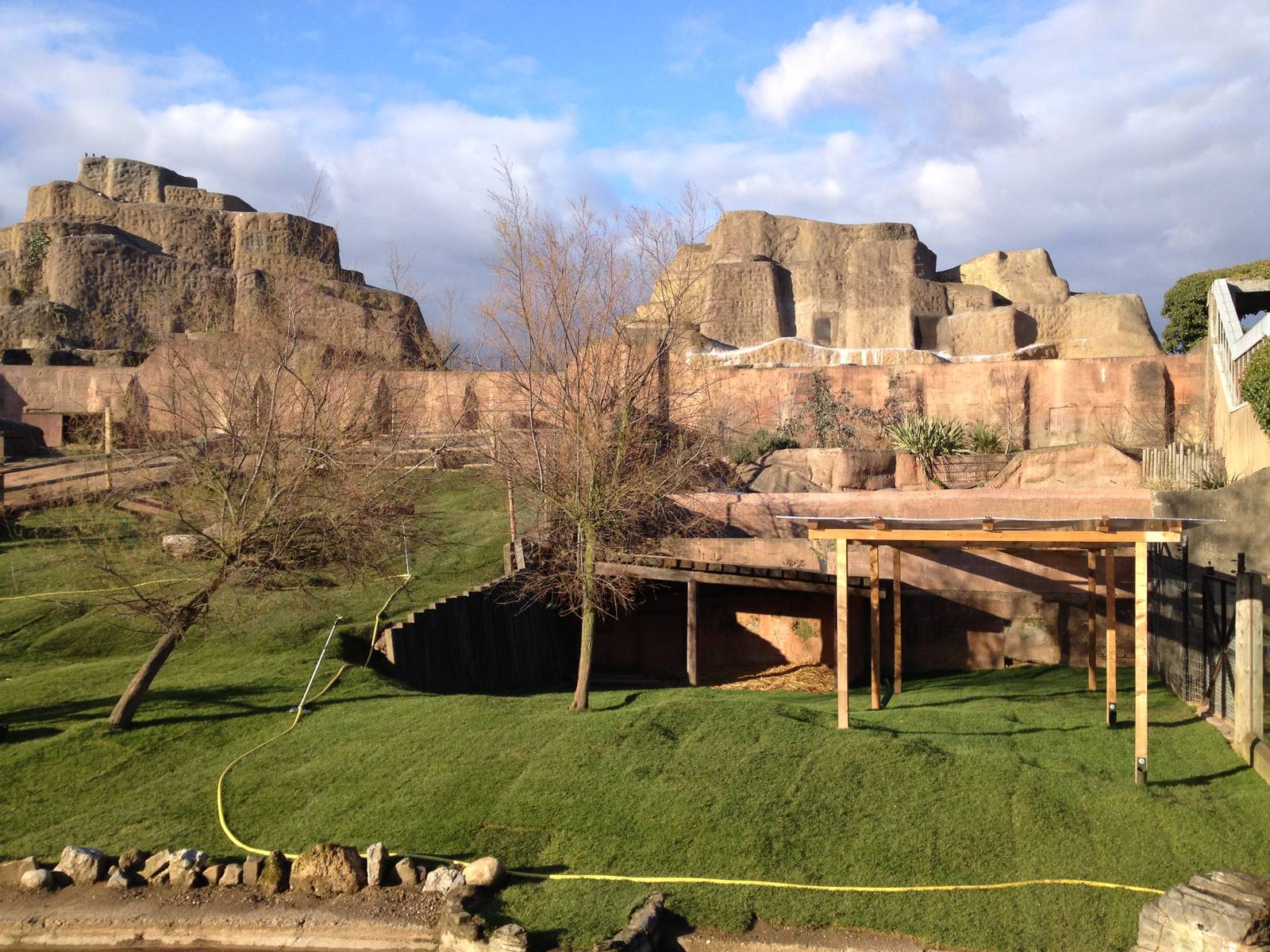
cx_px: 635
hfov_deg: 52.6
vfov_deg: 40.7
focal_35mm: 35
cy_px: 476
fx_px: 1284
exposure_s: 1/789
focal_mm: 4.28
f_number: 2.4
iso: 50
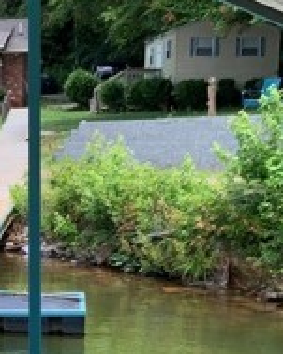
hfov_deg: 13.9
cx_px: -165
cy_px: 238
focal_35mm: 103
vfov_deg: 18.6
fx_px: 1079
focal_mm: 4.25
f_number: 1.8
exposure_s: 1/490
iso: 25
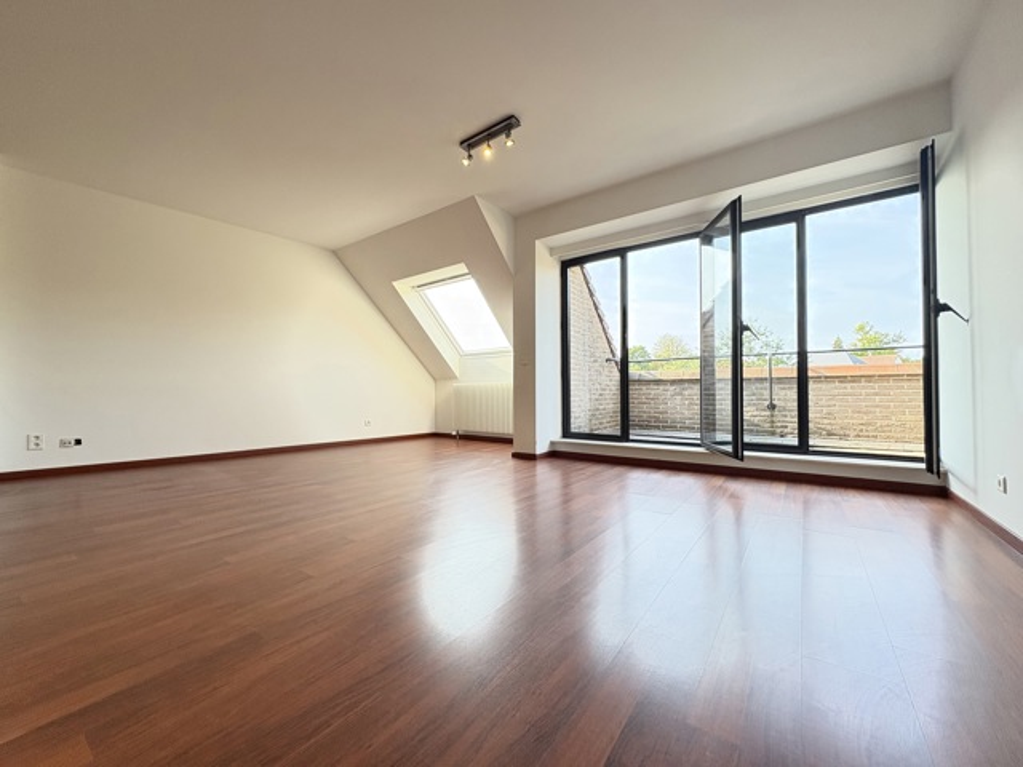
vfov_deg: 85.7
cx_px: 512
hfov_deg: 102.1
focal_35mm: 14
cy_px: 384
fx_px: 414
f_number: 2.2
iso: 125
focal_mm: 2.22
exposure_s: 1/129
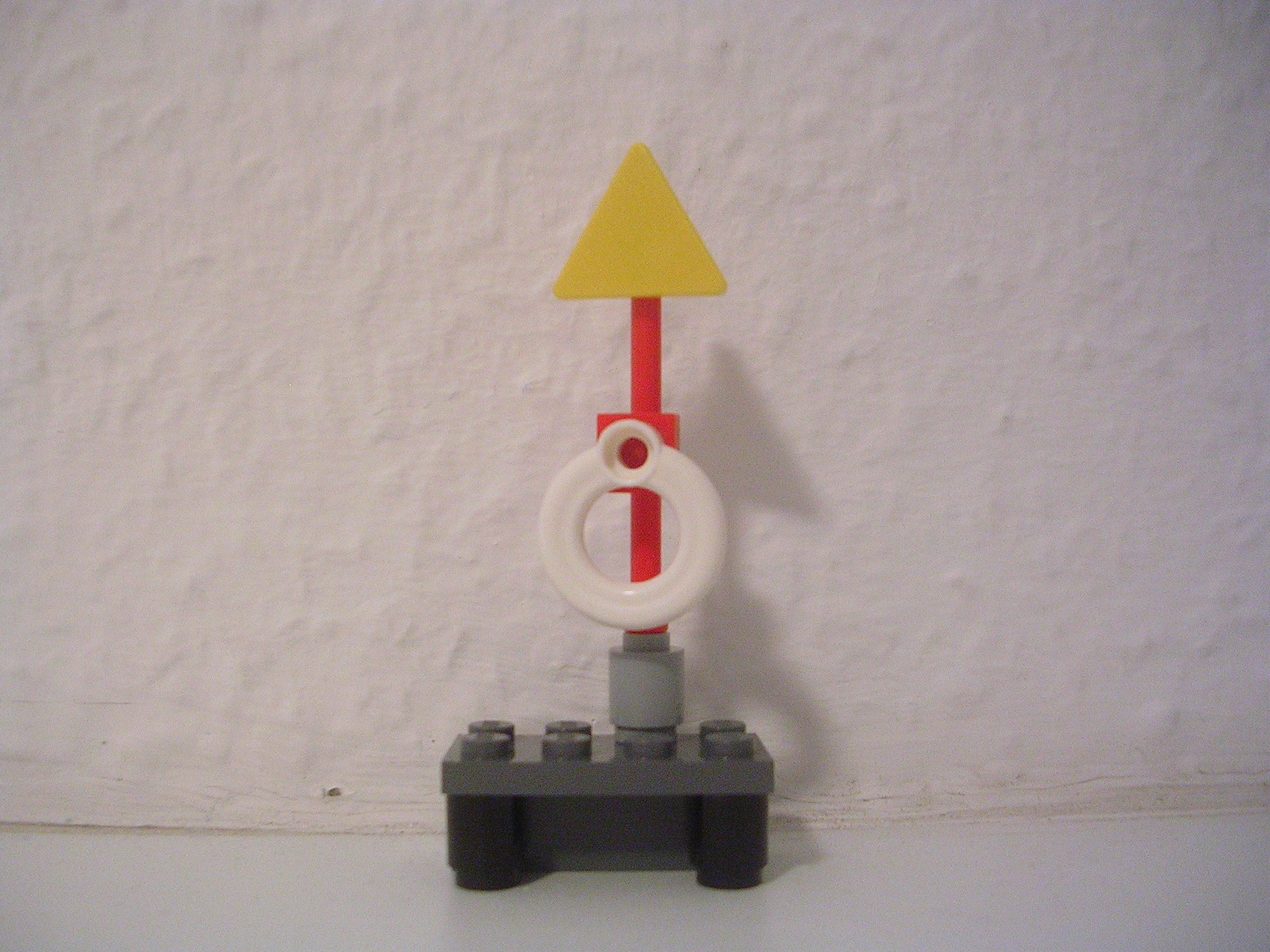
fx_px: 1394
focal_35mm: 38
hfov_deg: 49.0
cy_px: 476
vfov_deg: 37.7
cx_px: 635
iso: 156
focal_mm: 5.8
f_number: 2.8
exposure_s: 1/4.7
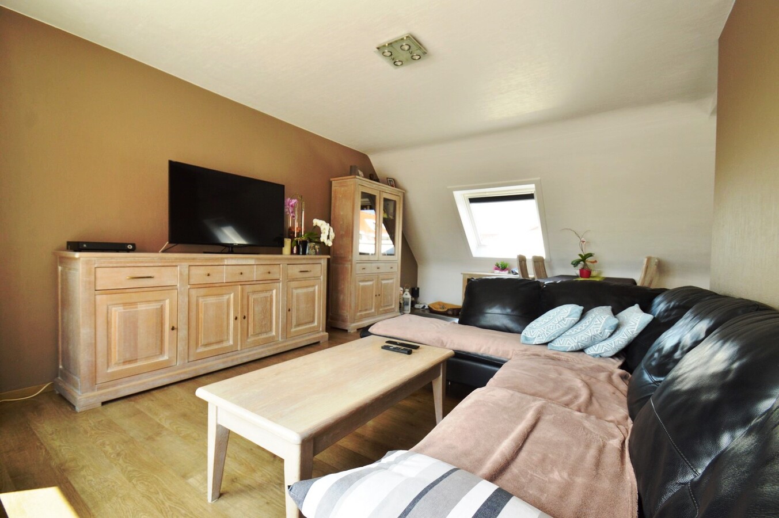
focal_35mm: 15
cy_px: 259
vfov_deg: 77.2
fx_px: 324
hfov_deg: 100.4
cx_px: 390
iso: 400
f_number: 5.6
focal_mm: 10
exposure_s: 1/125
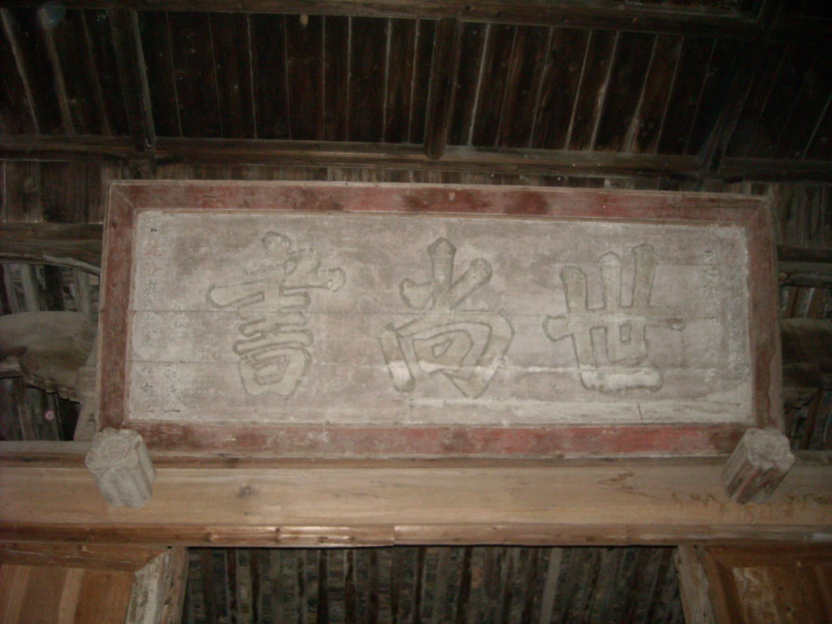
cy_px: 312
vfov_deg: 40.7
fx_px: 841
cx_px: 416
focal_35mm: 35
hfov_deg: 52.6
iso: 400
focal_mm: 5.7
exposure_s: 1/60
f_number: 2.8
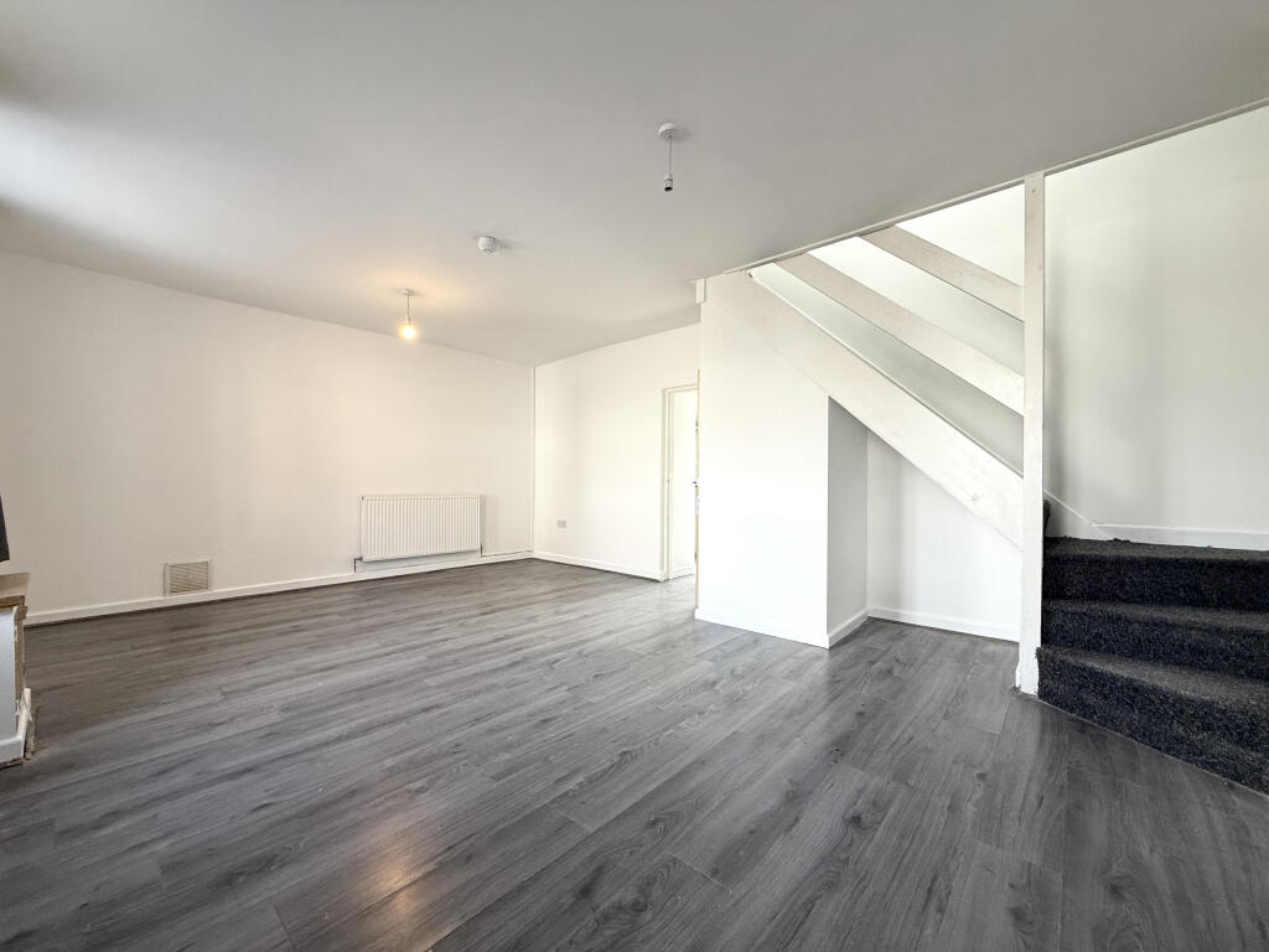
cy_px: 476
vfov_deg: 85.7
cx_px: 634
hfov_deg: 102.1
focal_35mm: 14
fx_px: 513
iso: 100
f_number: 2.2
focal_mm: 2.22
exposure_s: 1/99
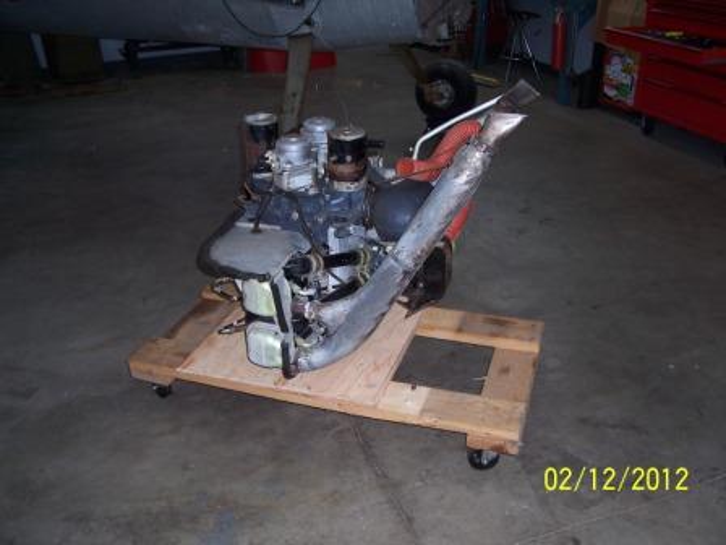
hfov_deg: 54.0
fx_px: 713
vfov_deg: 41.8
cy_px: 272
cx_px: 363
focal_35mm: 34
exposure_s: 1/60
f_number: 2.7
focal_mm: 5.6
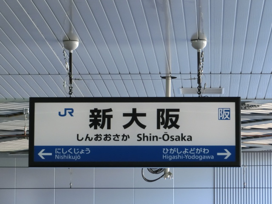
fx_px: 1501
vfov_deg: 7.8
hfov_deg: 10.4
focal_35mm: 191
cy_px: 102
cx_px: 136
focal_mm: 34
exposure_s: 1/40
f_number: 5.9
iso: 800
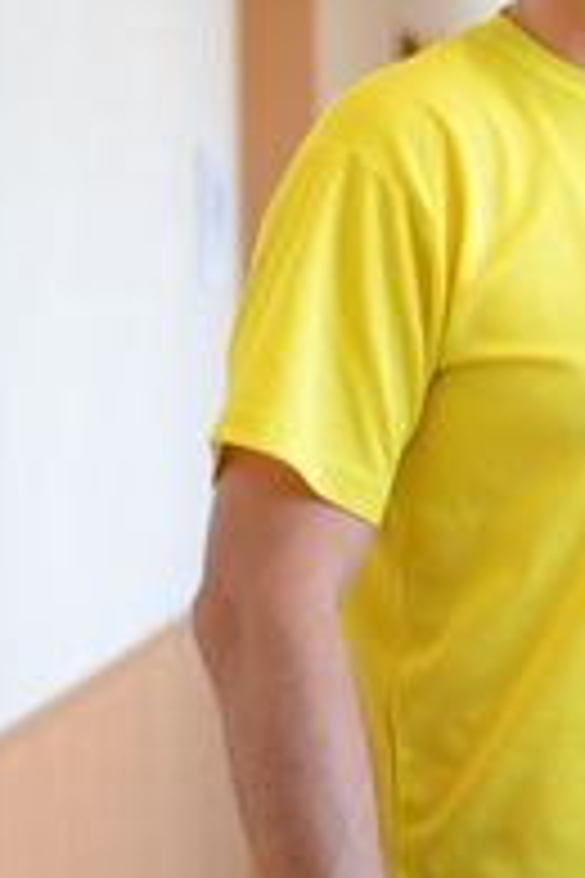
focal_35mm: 143
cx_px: 621
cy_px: 428
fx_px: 3485
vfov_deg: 14.3
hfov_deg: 9.5
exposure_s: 1/400
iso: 800
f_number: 2.8
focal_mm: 62
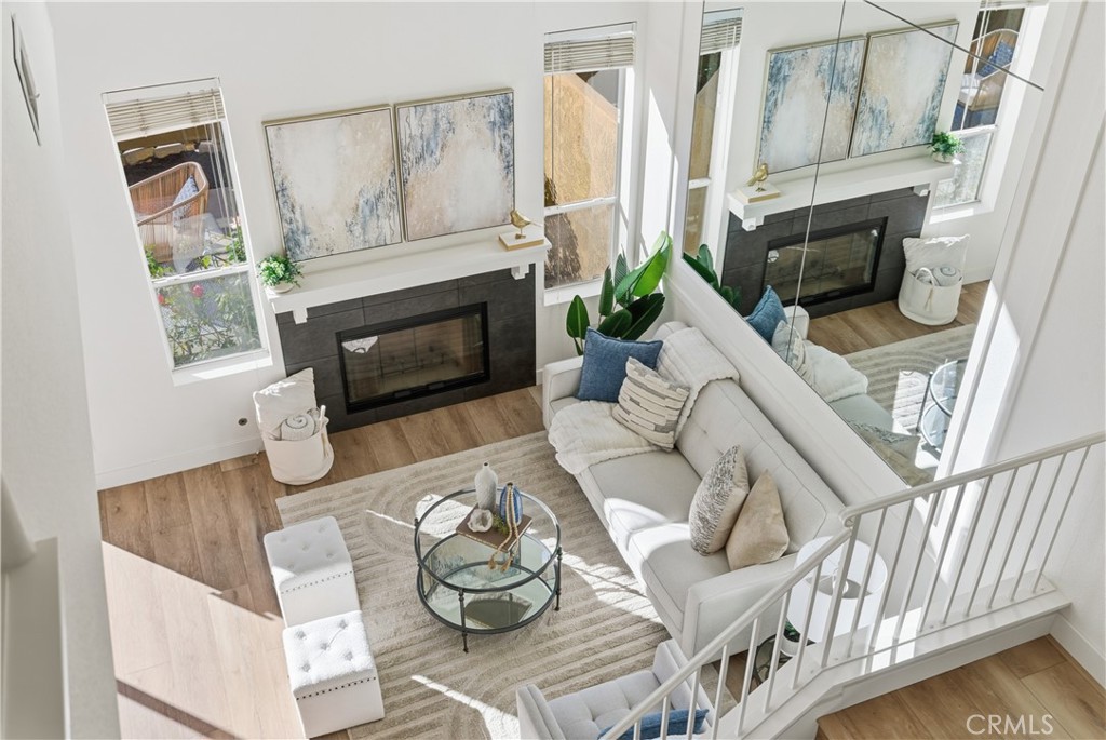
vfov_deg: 37.9
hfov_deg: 54.4
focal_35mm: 35
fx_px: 1076
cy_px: 370
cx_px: 553
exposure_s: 1/1250
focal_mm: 35
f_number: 8
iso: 100
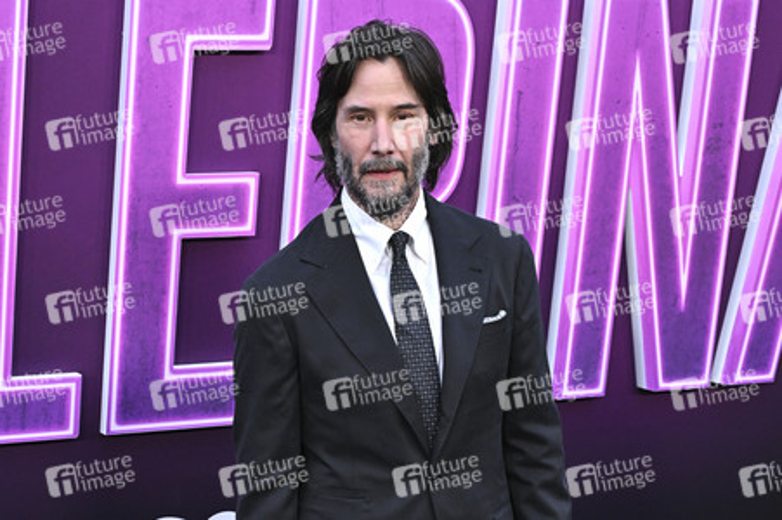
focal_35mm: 44
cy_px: 260
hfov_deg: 44.5
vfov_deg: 30.5
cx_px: 391
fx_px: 955
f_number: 5.6
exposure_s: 1/320
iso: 1600
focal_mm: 44
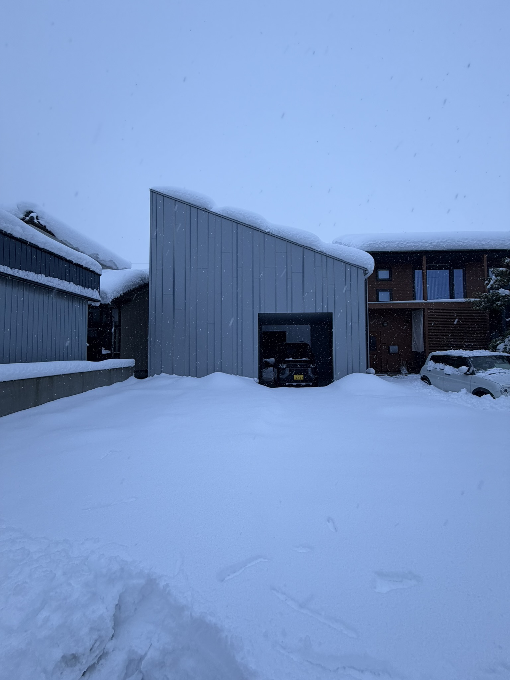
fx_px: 275
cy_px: 340
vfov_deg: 102.1
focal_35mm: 14
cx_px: 255
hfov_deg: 85.7
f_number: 2.2
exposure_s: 1/424
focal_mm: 2.22
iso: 64
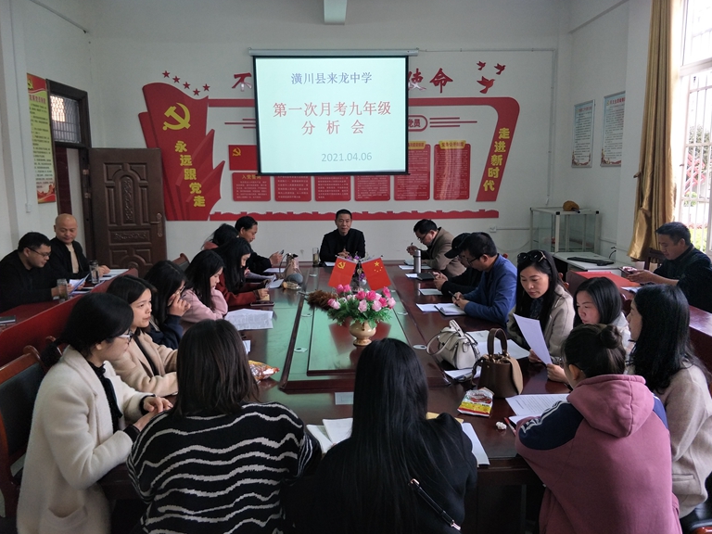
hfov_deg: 69.4
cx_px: 370
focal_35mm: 25
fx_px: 514
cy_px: 266
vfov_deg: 54.9
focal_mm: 4.1
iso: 139
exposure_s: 1/50
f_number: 1.7
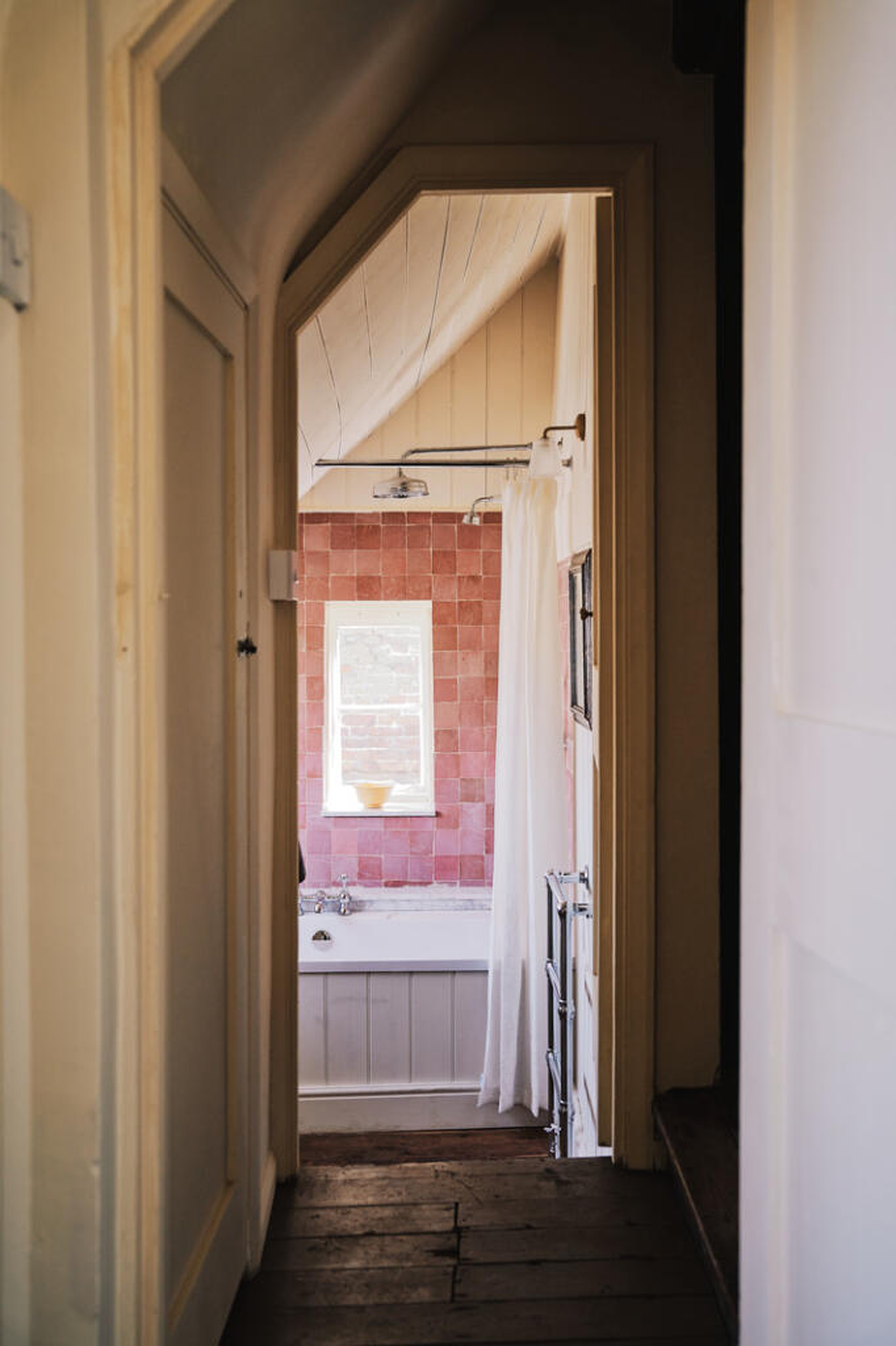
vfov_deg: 54.4
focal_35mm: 35
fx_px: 1307
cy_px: 673
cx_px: 448
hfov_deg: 37.8
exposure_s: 1/80
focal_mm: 35
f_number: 4.5
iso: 320
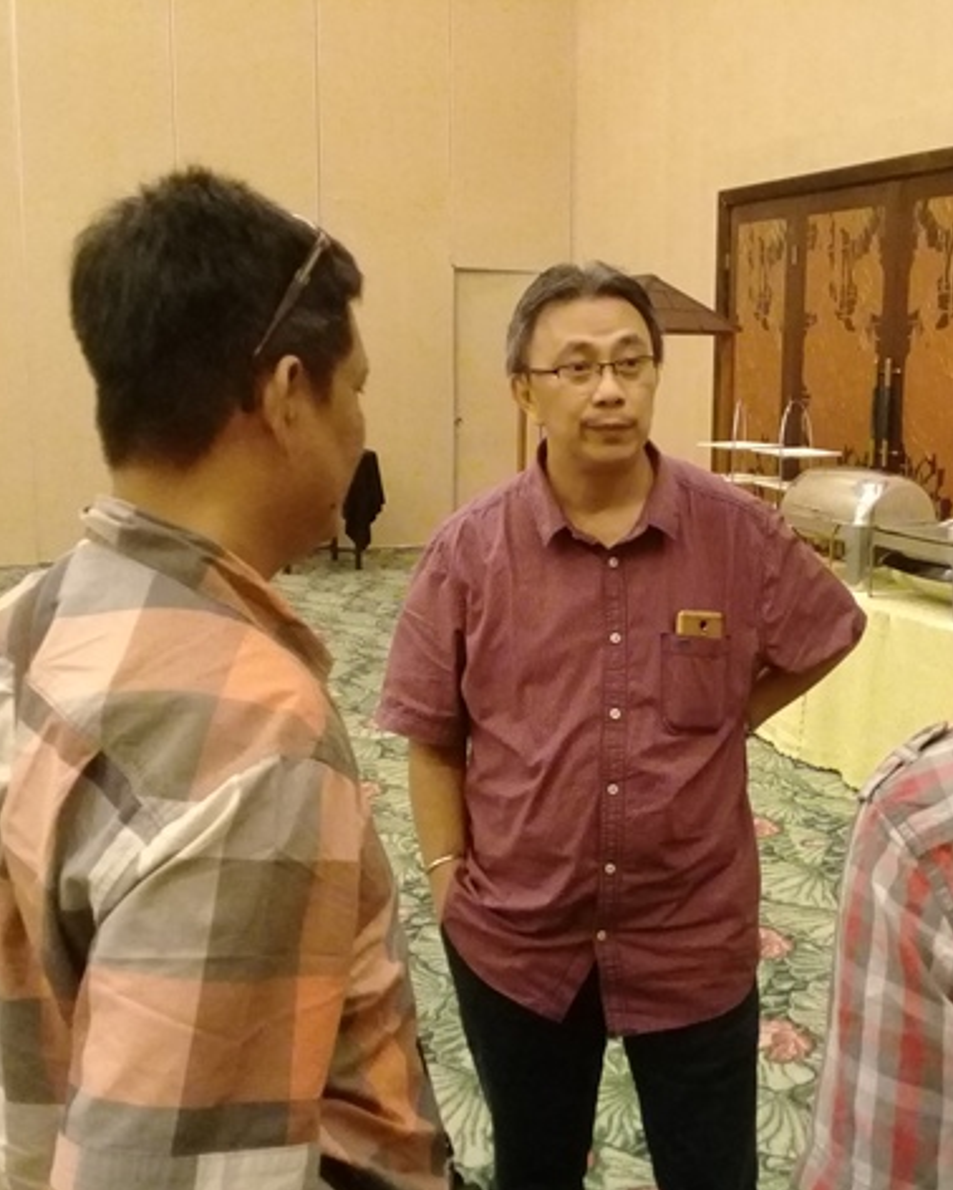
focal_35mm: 41
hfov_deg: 35.9
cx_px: 673
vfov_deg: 44.8
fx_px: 1445
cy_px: 600
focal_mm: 3.3
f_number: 2.2
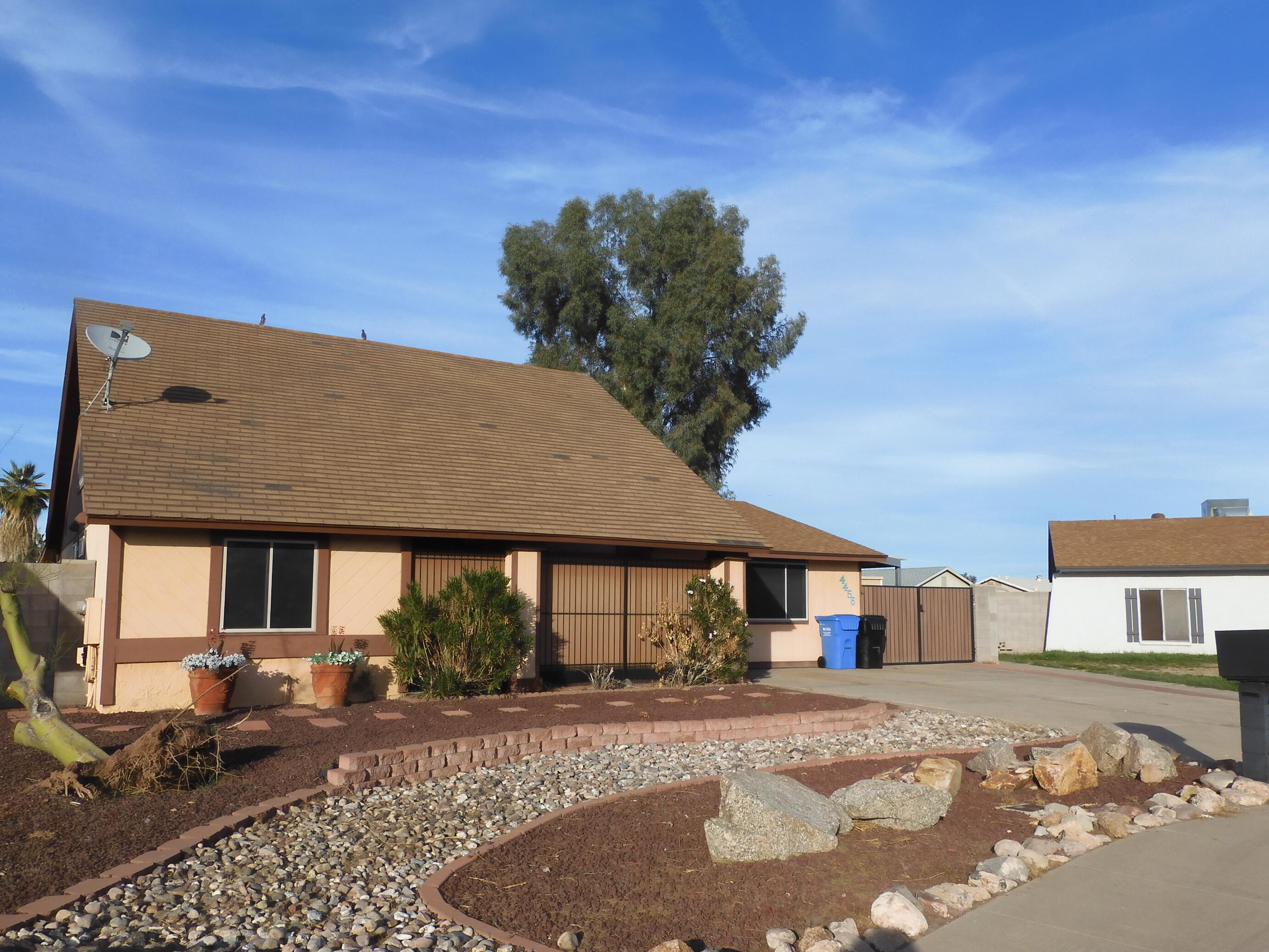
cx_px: 629
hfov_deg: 67.3
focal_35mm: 26
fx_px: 953
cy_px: 503
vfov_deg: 53.0
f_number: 4
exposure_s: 1/800
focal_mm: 4.3
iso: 100
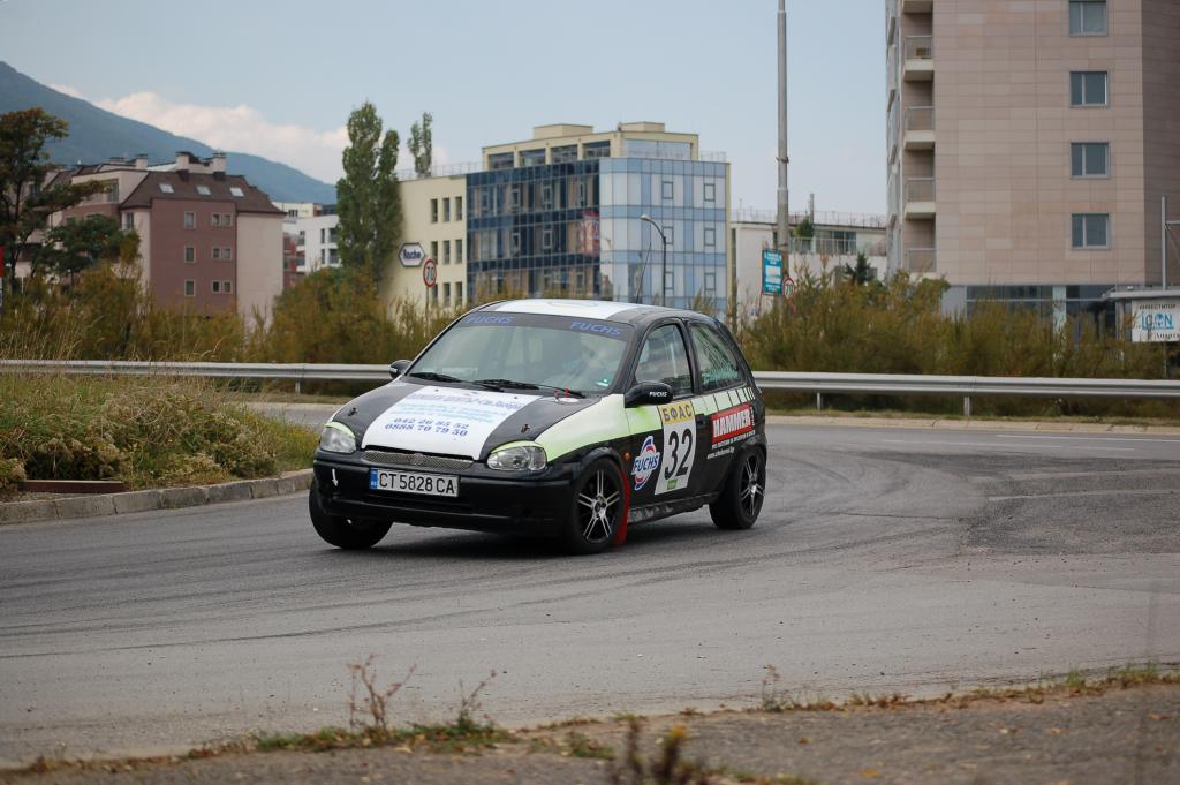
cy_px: 392
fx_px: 2702
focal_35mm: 82
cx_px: 590
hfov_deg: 24.6
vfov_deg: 16.5
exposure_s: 1/1000
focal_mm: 55
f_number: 4.2
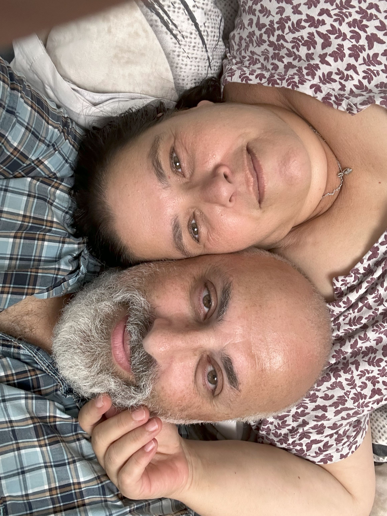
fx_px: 447
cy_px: 258
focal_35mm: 30
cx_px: 194
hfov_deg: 46.8
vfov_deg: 60.0
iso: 125
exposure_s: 1/50
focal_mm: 2.69
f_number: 1.9
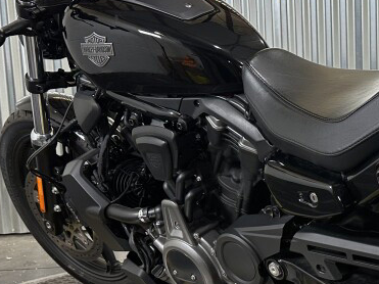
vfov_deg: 21.3
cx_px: 338
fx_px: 755
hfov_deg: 27.2
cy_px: 167
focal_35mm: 69
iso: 160
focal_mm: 6.86
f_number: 1.78
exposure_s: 1/60
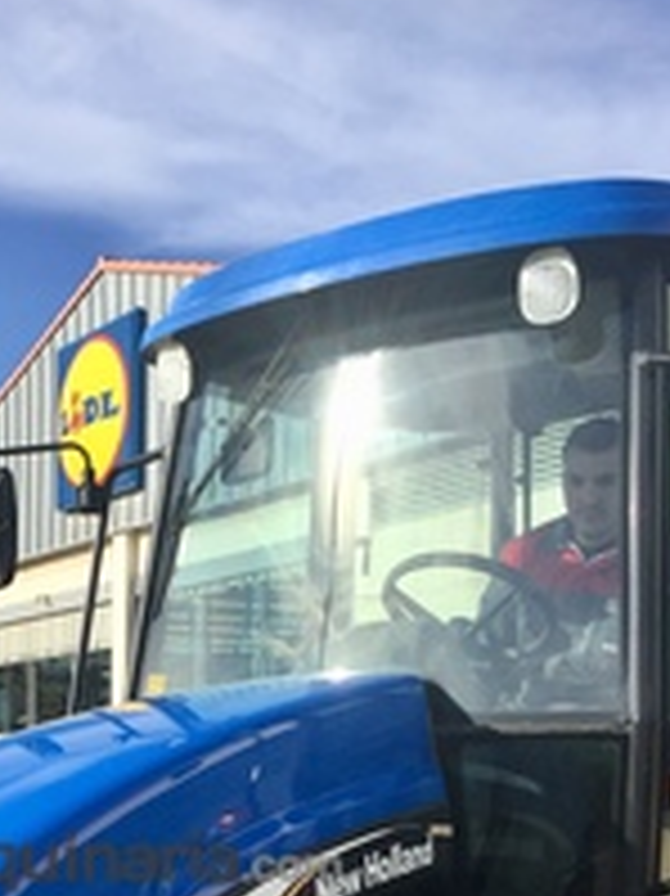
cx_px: 7
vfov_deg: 30.4
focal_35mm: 60
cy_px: 855
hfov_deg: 23.4
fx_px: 1550
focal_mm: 4.15
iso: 32
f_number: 2.2
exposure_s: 1/1647
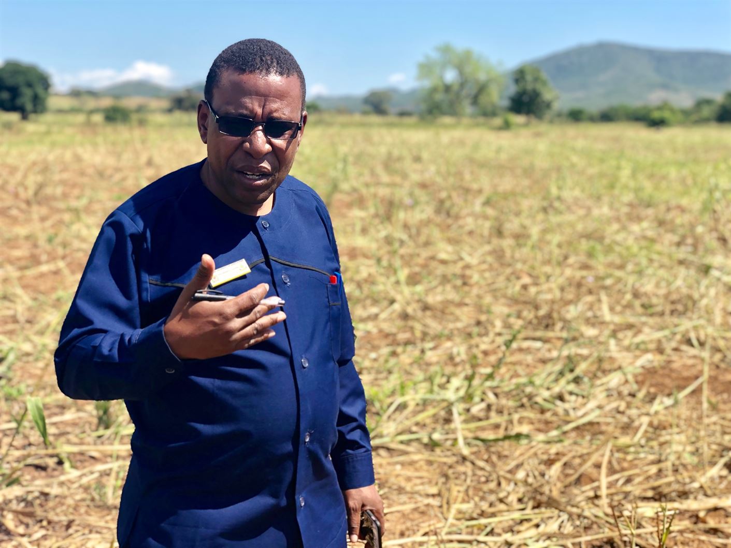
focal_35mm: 52
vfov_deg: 28.0
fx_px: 1098
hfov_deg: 36.8
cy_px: 274
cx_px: 366
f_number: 2.4
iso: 16
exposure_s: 1/440
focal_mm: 6
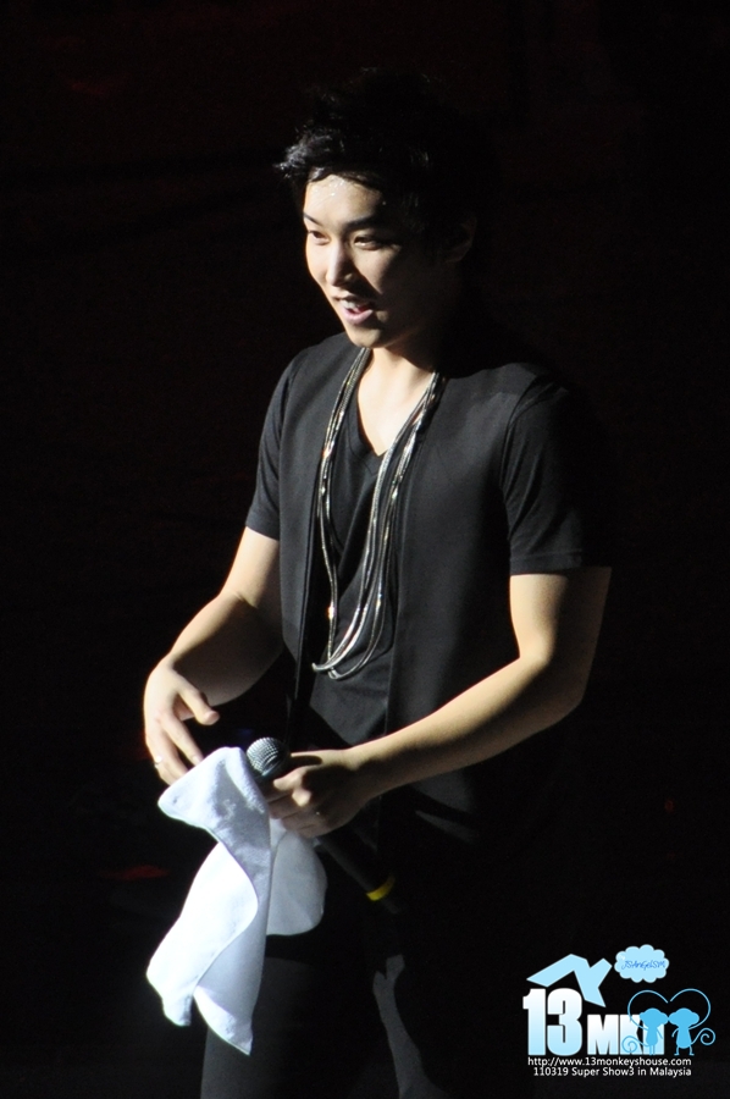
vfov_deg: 4.6
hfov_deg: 3.0
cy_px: 550
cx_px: 365
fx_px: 13718
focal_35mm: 450
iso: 800
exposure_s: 1/400
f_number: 5.6
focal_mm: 300
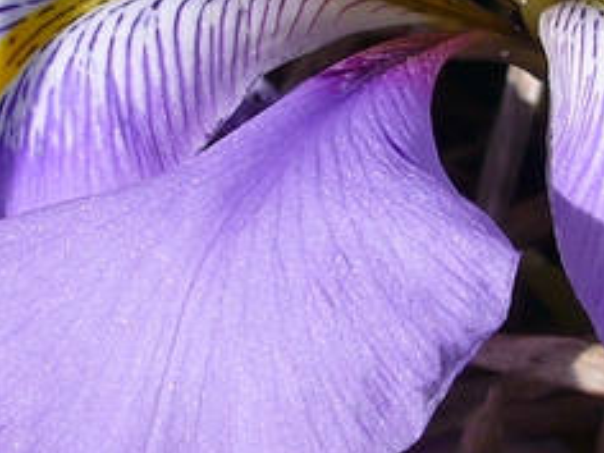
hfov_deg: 9.3
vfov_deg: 7.0
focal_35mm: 213
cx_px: 448
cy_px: 156
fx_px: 3717
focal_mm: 8.1
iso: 80
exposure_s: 1/250
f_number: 7.1
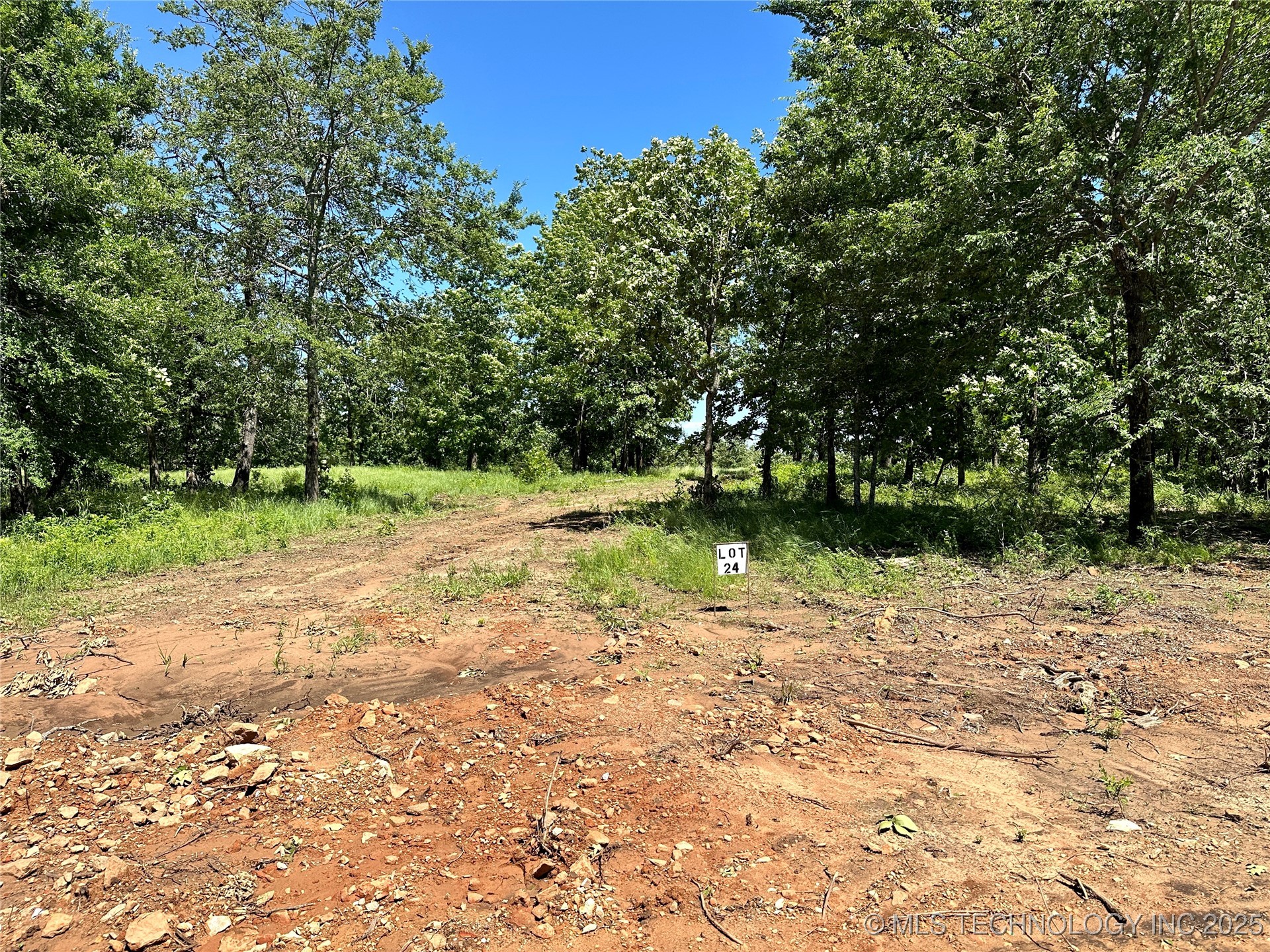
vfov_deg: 56.8
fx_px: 881
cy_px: 476
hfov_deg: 71.6
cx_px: 635
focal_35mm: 24
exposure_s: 1/2882
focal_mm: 6.86
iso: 80
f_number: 1.78
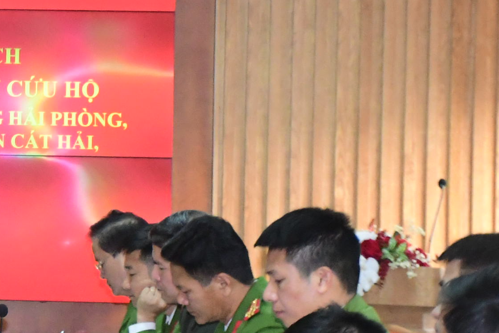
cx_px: -337
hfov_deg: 8.0
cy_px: 209
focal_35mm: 251
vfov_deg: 5.5
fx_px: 3476
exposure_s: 1/200
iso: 3200
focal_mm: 45
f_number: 4.5
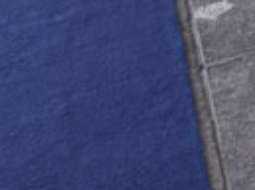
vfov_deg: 6.4
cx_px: 1010
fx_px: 1521
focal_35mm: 207
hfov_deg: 7.2
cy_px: -406
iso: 40
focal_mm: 5.96
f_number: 1.6
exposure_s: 1/121
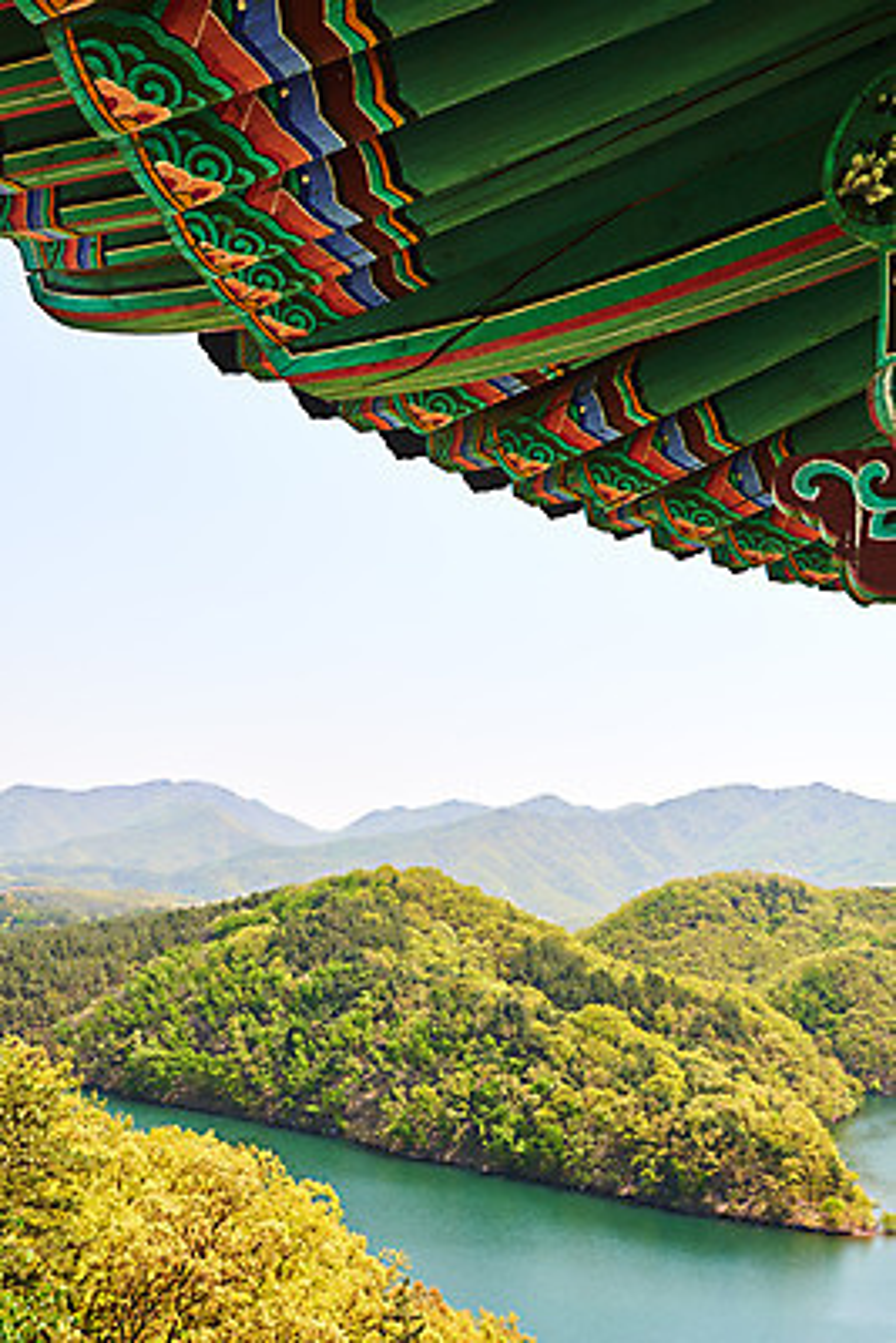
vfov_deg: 53.1
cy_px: 672
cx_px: 448
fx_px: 1343
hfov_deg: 36.9
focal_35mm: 36
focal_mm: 24
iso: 100
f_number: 8
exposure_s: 1/180
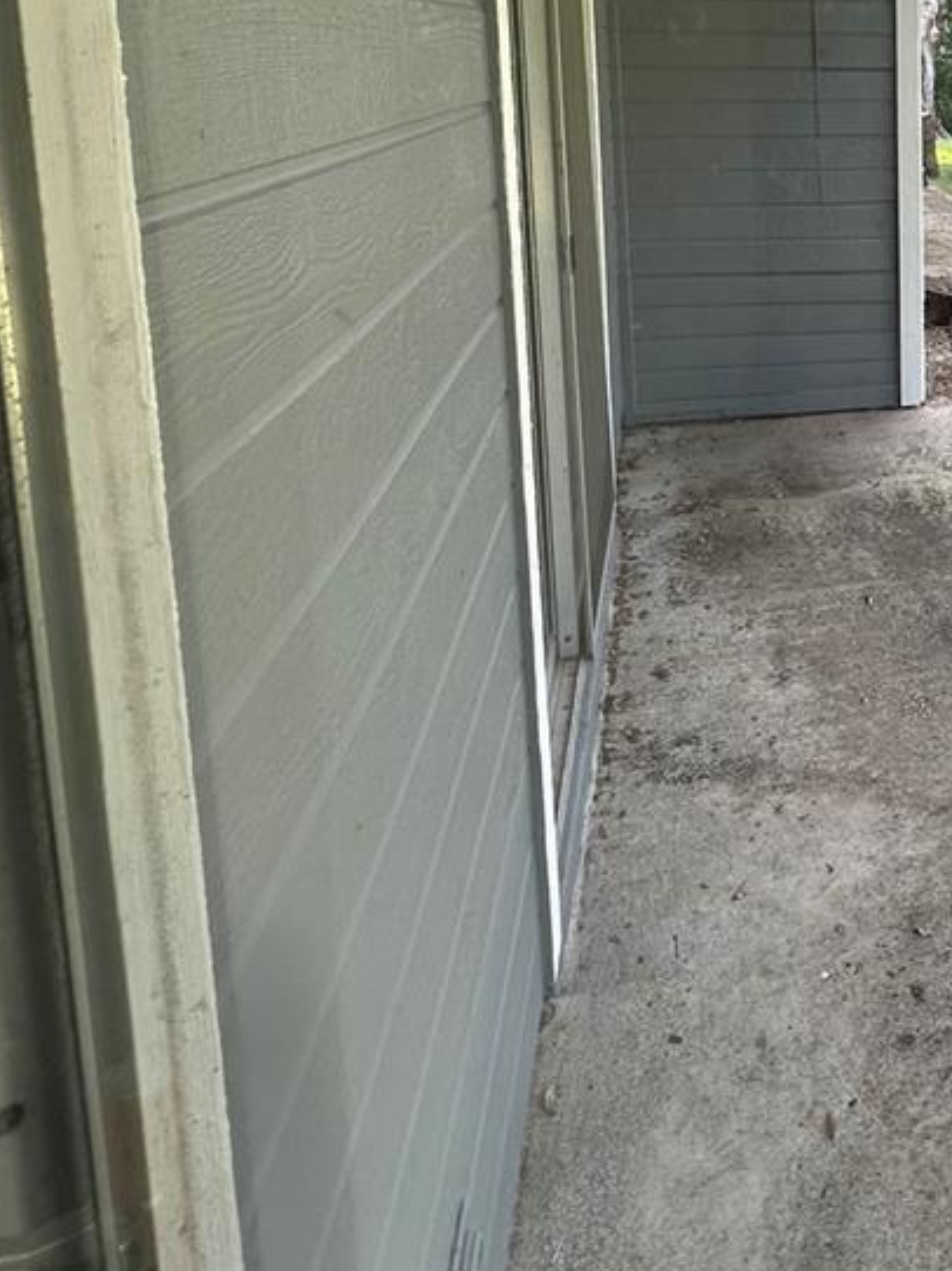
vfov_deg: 53.1
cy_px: 195
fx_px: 1138
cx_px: 959
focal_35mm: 31
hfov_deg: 39.8
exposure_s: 1/123
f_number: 2.2
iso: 40
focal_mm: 2.22
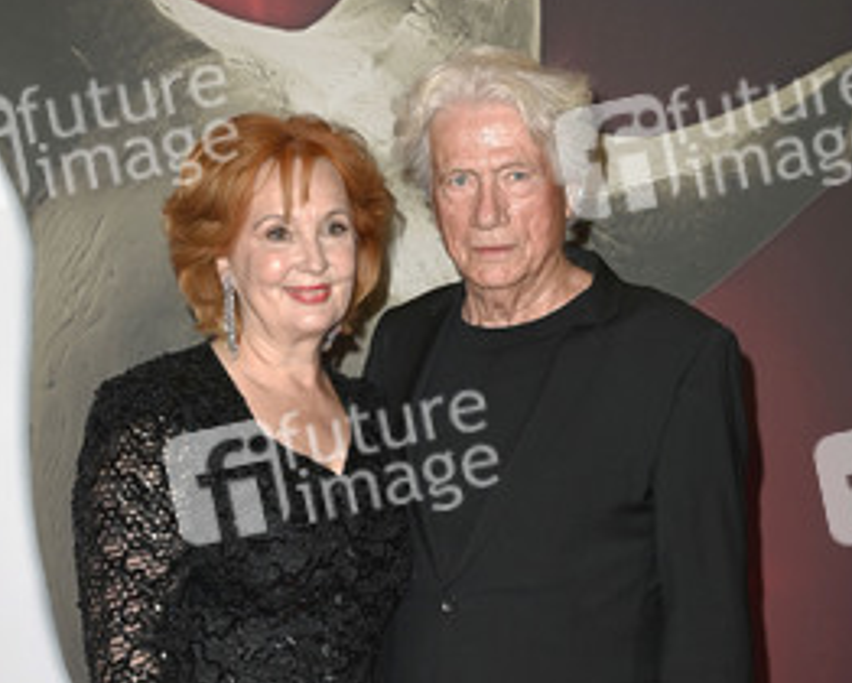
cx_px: 426
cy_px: 631
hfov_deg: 20.6
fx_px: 2347
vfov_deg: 16.3
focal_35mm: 93
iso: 640
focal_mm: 65
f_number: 5.6
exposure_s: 1/250
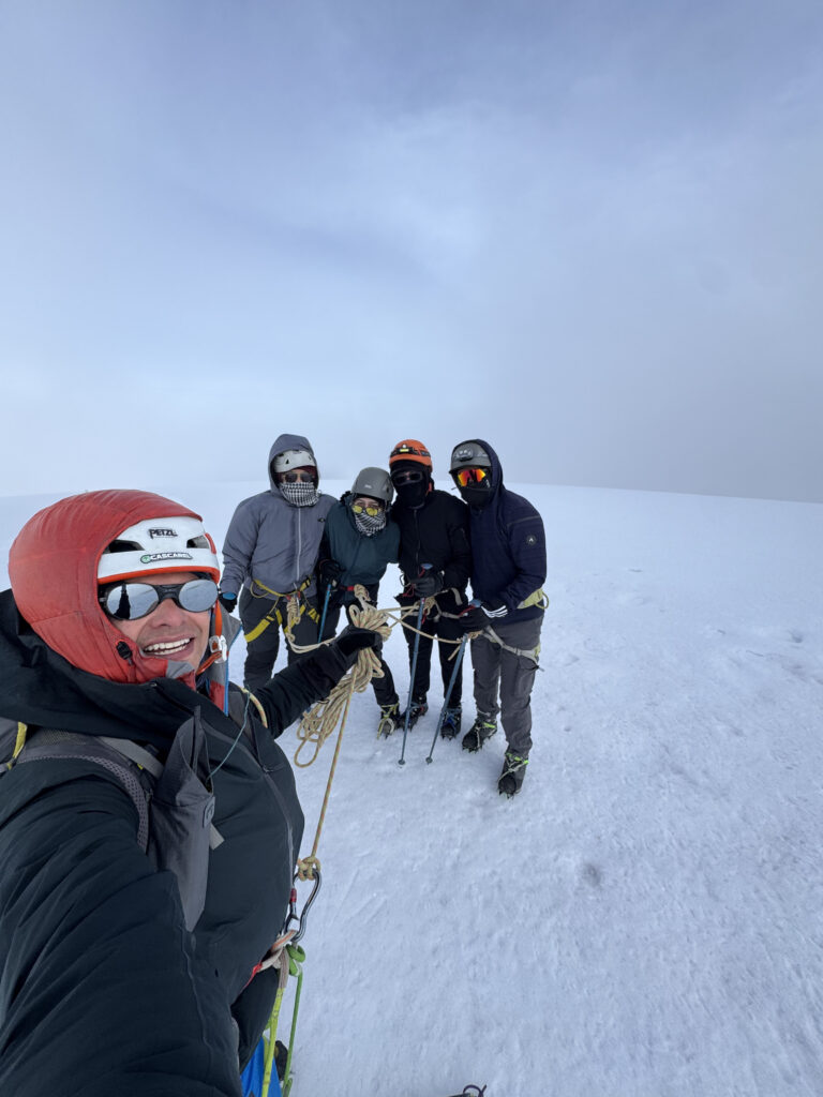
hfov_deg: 85.7
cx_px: 412
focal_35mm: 14
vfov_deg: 102.1
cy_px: 548
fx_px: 444
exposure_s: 1/1323
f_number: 2.2
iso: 50
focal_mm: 2.22
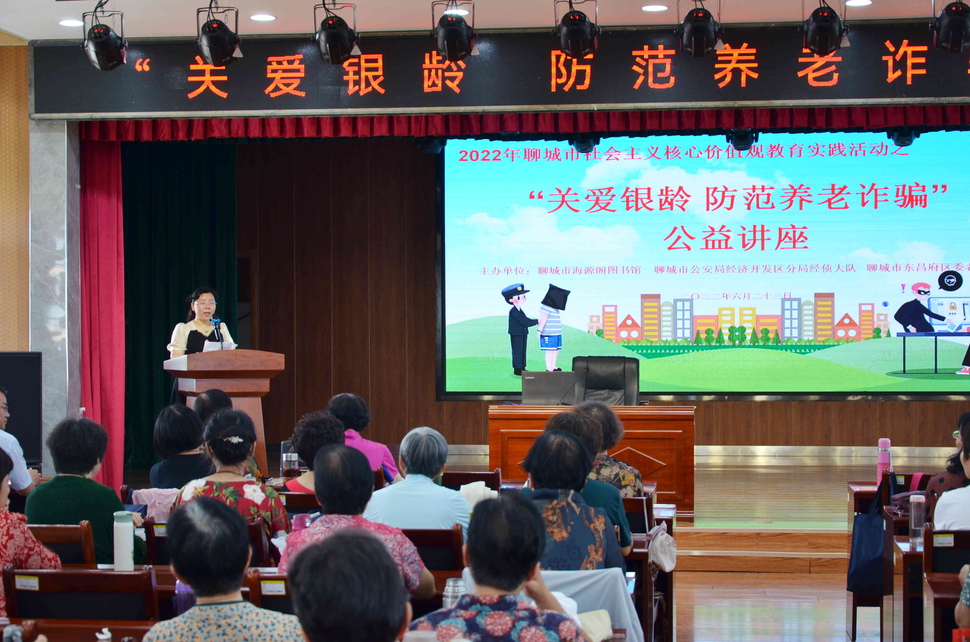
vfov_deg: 20.1
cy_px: 321
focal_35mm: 68
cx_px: 485
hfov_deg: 29.9
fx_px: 1815
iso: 400
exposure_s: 1/80
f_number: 4.8
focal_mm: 45
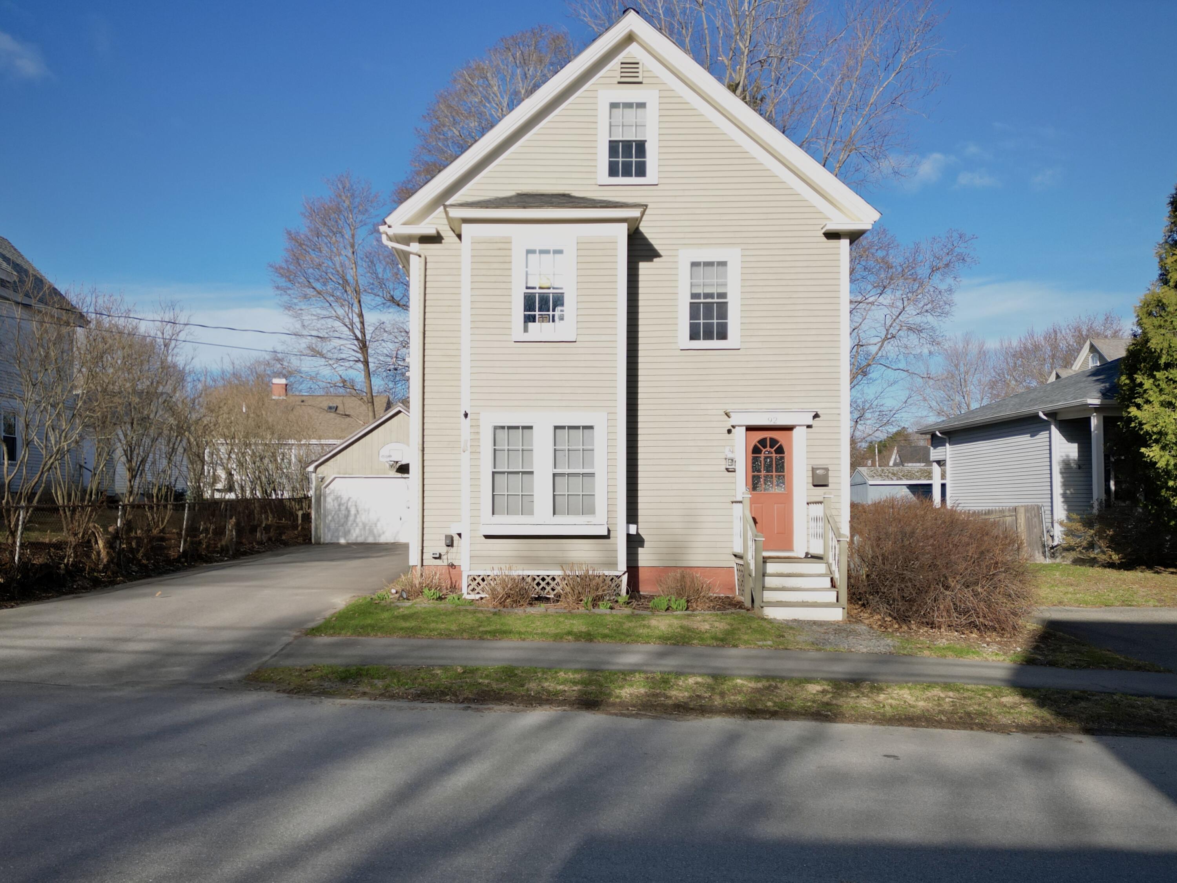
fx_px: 816
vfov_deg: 56.8
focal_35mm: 24
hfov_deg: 71.6
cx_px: 588
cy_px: 442
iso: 100
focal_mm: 6.72
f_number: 1.7
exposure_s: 1/120
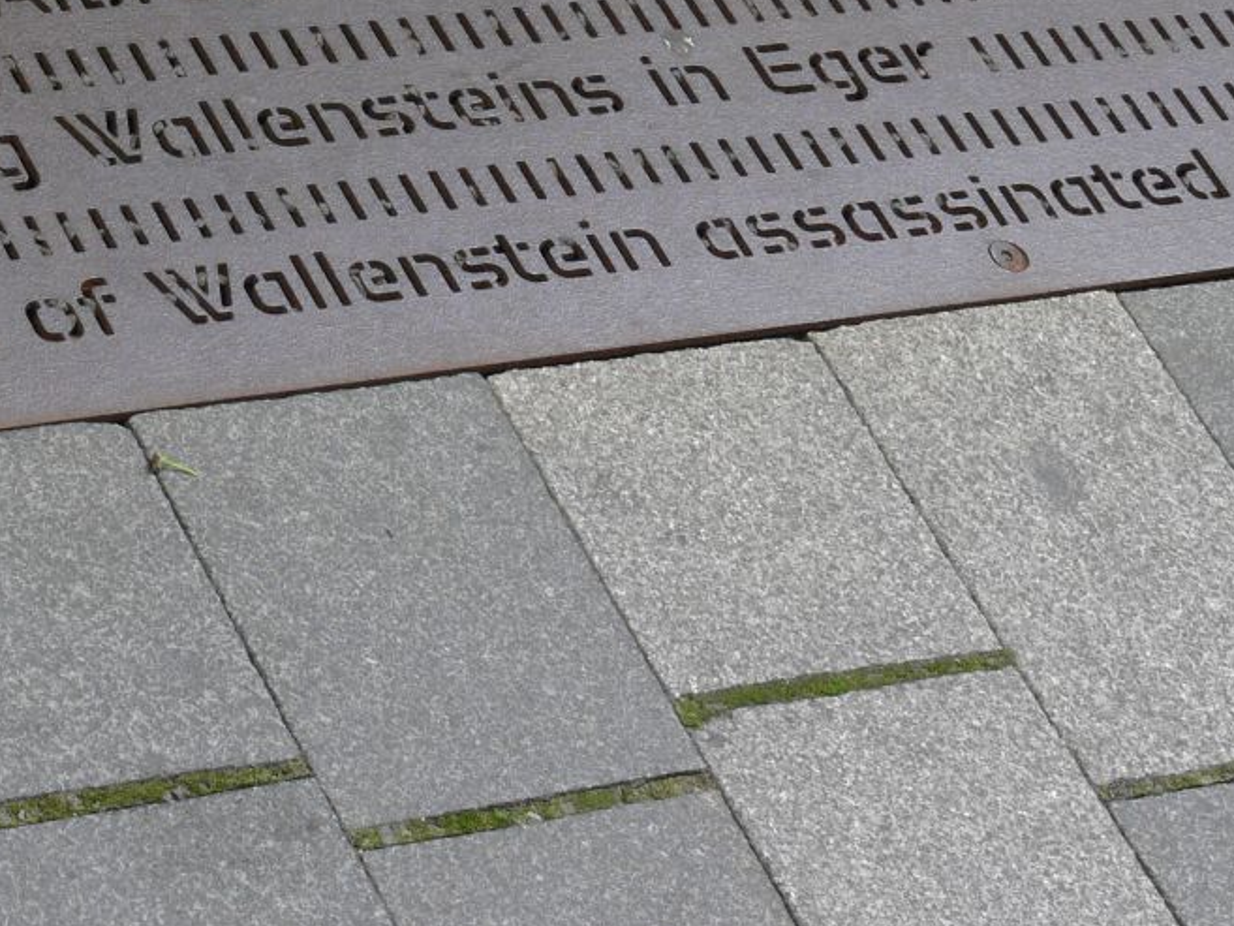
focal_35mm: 159
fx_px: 5669
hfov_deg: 12.4
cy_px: 36
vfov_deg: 9.3
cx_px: 276
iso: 100
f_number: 5.6
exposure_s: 1/160
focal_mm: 17
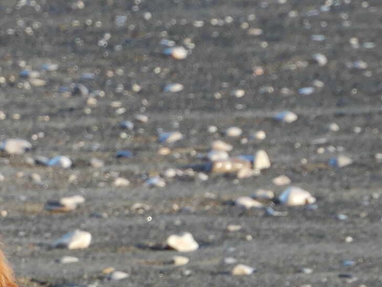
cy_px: 375
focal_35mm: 1324
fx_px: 14613
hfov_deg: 1.5
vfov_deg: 1.1
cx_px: -161
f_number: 6.3
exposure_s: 1/125
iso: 110
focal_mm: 71.4
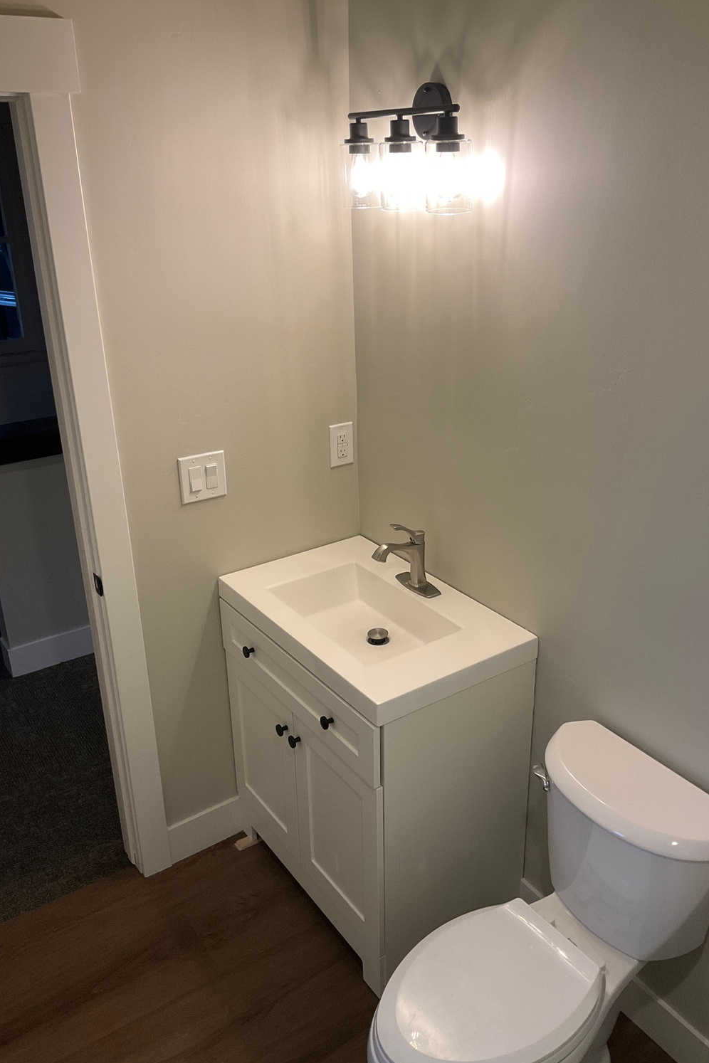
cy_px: 522
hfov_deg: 42.3
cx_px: 394
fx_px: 916
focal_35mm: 31
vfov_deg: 60.3
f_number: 1.8
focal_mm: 3
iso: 64
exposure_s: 1/120
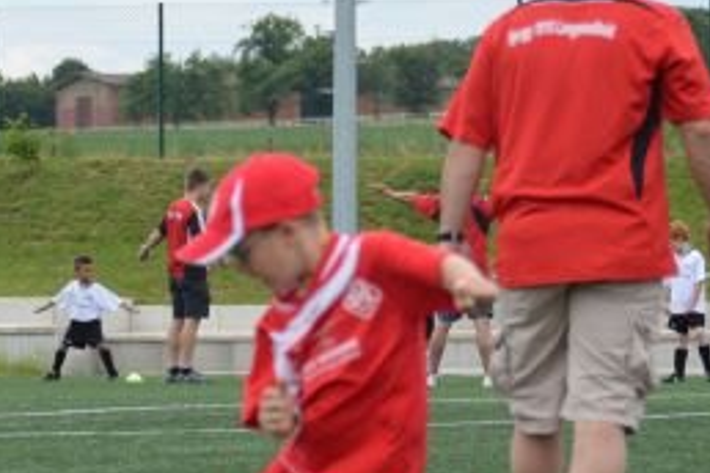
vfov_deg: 4.4
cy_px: 441
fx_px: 6192
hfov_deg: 6.6
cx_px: 107
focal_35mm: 314
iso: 400
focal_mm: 90
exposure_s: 1/1250
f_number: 5.6
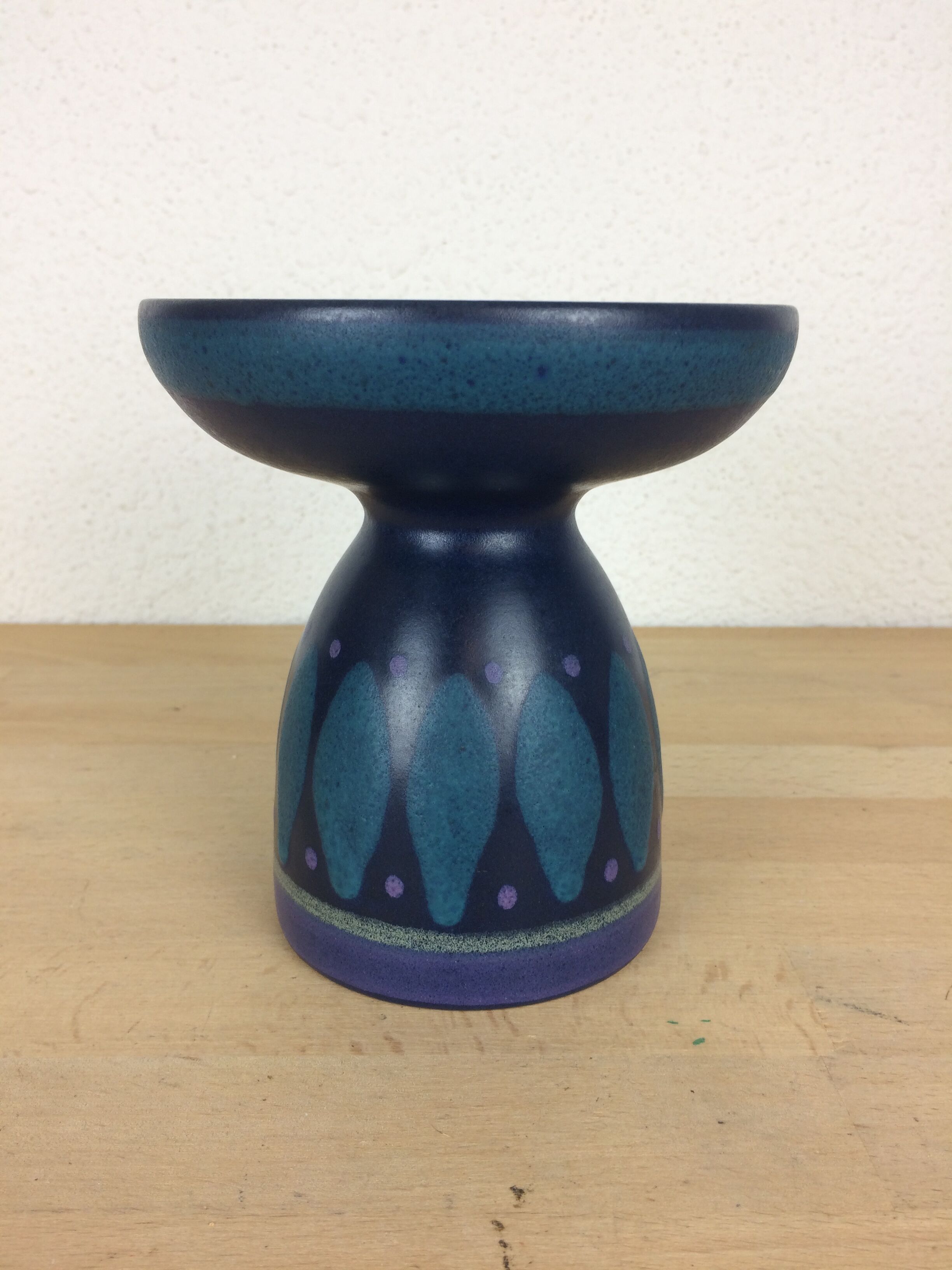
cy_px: 635
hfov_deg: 48.2
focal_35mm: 29
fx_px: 1063
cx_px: 476
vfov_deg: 61.7
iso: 32
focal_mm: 4.15
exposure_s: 1/50
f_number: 2.2
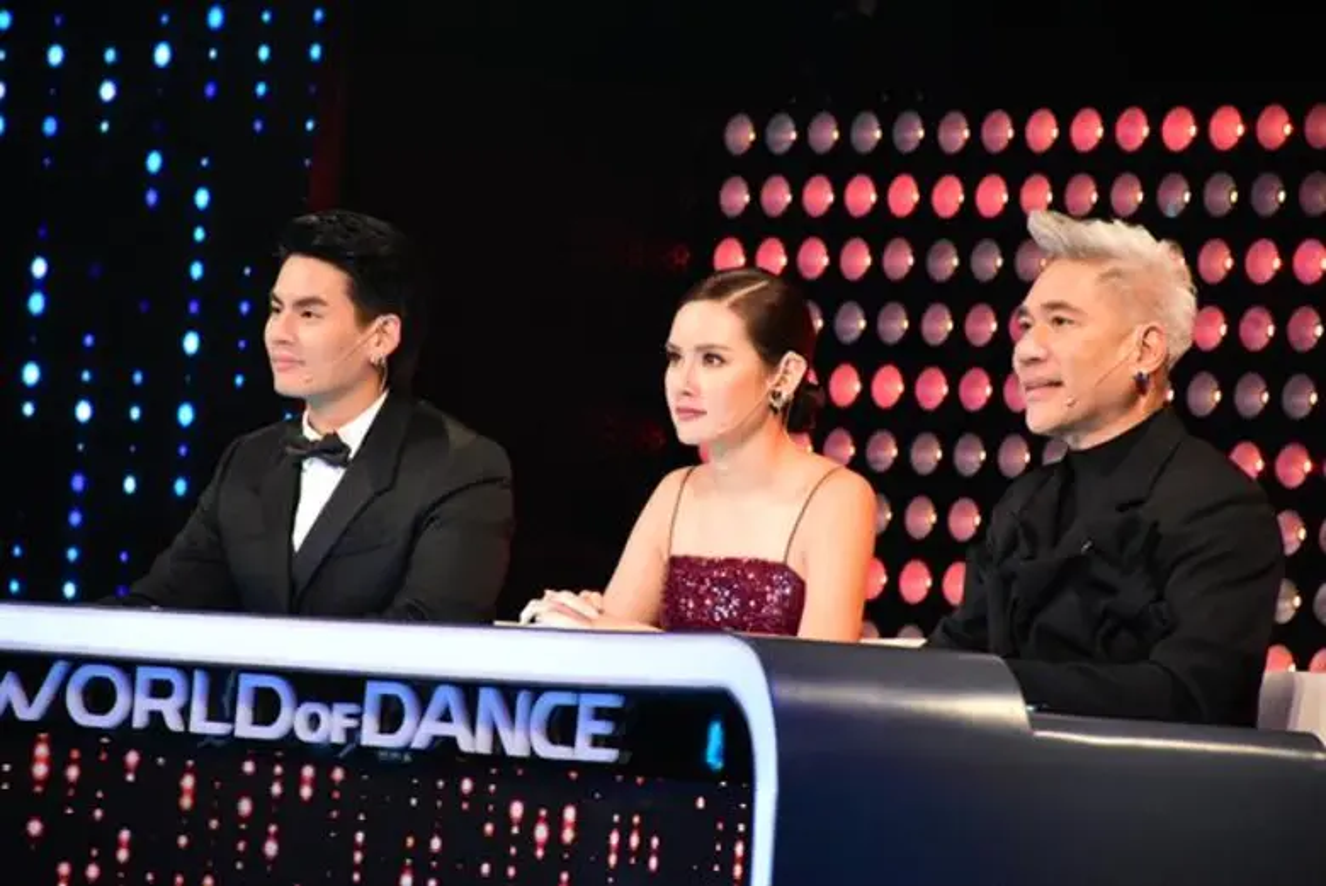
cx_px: 663
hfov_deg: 9.8
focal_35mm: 210
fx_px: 7739
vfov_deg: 6.6
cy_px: 443
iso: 6400
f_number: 5.6
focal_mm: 140
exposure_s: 1/160
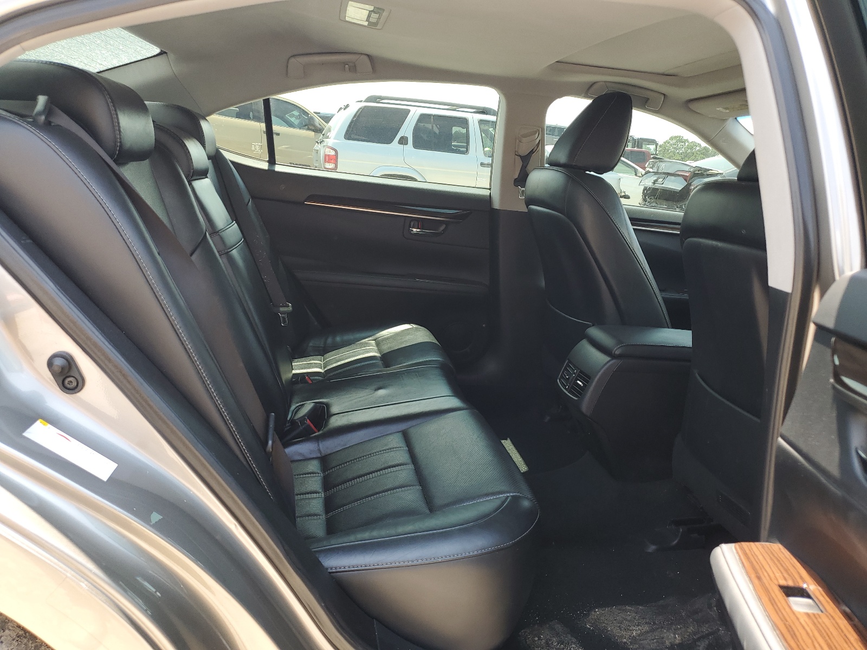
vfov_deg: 53.1
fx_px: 651
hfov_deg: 67.3
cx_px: 434
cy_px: 325
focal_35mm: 26
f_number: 1.5
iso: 50
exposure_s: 1/294
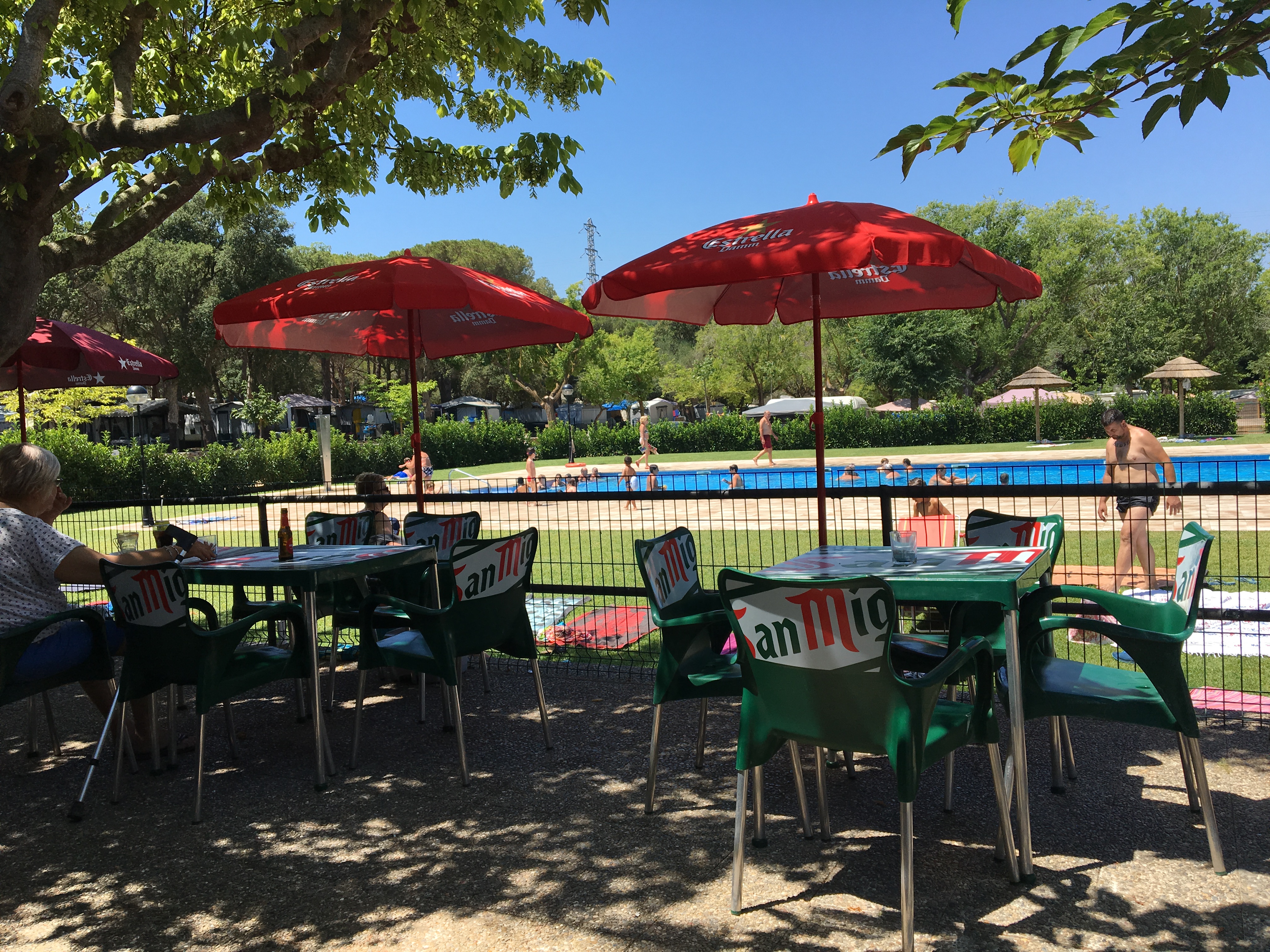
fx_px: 1064
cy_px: 476
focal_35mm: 29
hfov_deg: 61.7
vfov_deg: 48.2
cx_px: 635
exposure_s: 1/1166
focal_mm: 4.15
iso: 25
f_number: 2.2
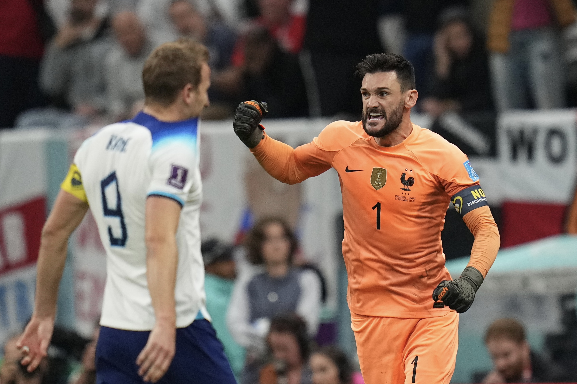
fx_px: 6410
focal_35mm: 400
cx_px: 288
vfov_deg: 3.4
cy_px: 192
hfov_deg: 5.2
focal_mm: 400
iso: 2500
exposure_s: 1/2500
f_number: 3.2
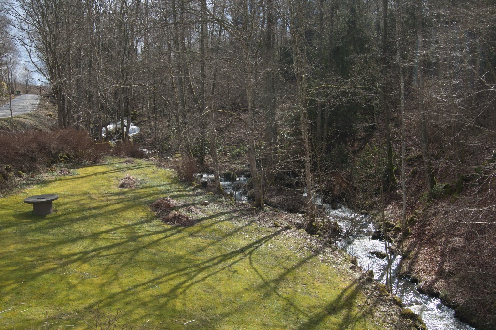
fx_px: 454
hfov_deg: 57.3
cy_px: 165
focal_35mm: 33
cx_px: 248
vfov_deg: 39.9
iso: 200
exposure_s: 1/200
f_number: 7.1
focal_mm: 22
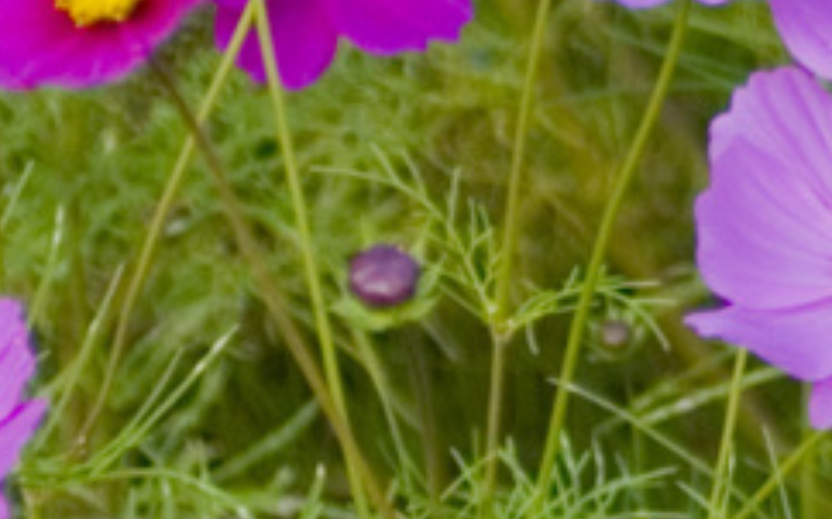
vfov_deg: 2.5
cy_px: -156
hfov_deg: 4.0
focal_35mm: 518
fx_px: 11740
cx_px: 1685
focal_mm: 80
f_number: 5.6
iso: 200
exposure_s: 1/500
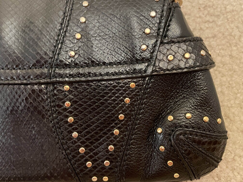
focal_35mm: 30
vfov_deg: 46.8
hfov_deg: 59.8
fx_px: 211
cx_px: 109
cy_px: 86
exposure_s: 1/30
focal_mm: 4.2
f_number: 1.6
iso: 640
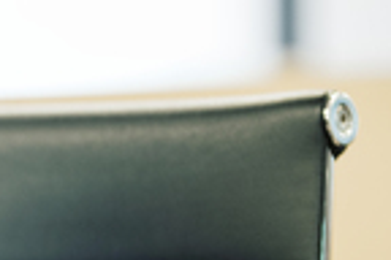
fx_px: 5061
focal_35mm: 466
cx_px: -472
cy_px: 387
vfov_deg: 2.9
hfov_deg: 4.3
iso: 400
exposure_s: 1/160
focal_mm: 105
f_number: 1.4
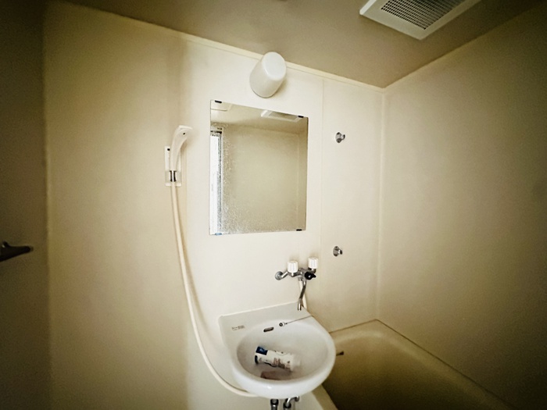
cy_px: 205
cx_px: 274
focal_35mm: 14
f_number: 2.2
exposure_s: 1/17
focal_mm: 2.22
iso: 2500
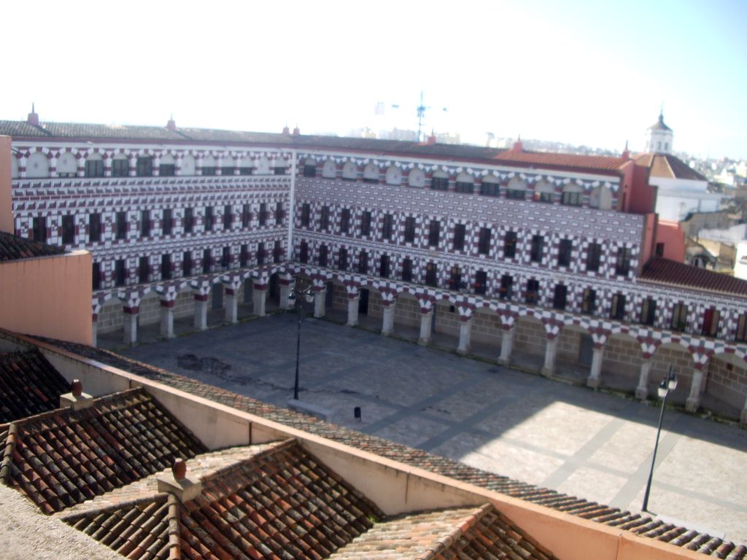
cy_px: 280
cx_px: 374
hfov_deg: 52.6
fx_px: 755
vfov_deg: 40.7
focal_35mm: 35
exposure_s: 1/320
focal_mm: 5.8
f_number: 2.6
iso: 50
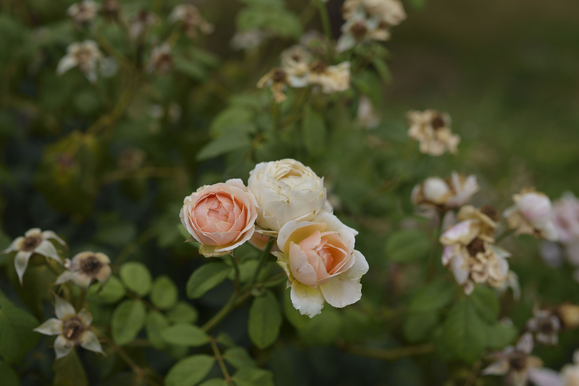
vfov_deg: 29.9
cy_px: 193
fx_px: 724
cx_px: 290
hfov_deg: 43.6
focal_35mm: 45
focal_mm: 45
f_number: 4
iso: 100
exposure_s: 1/1600
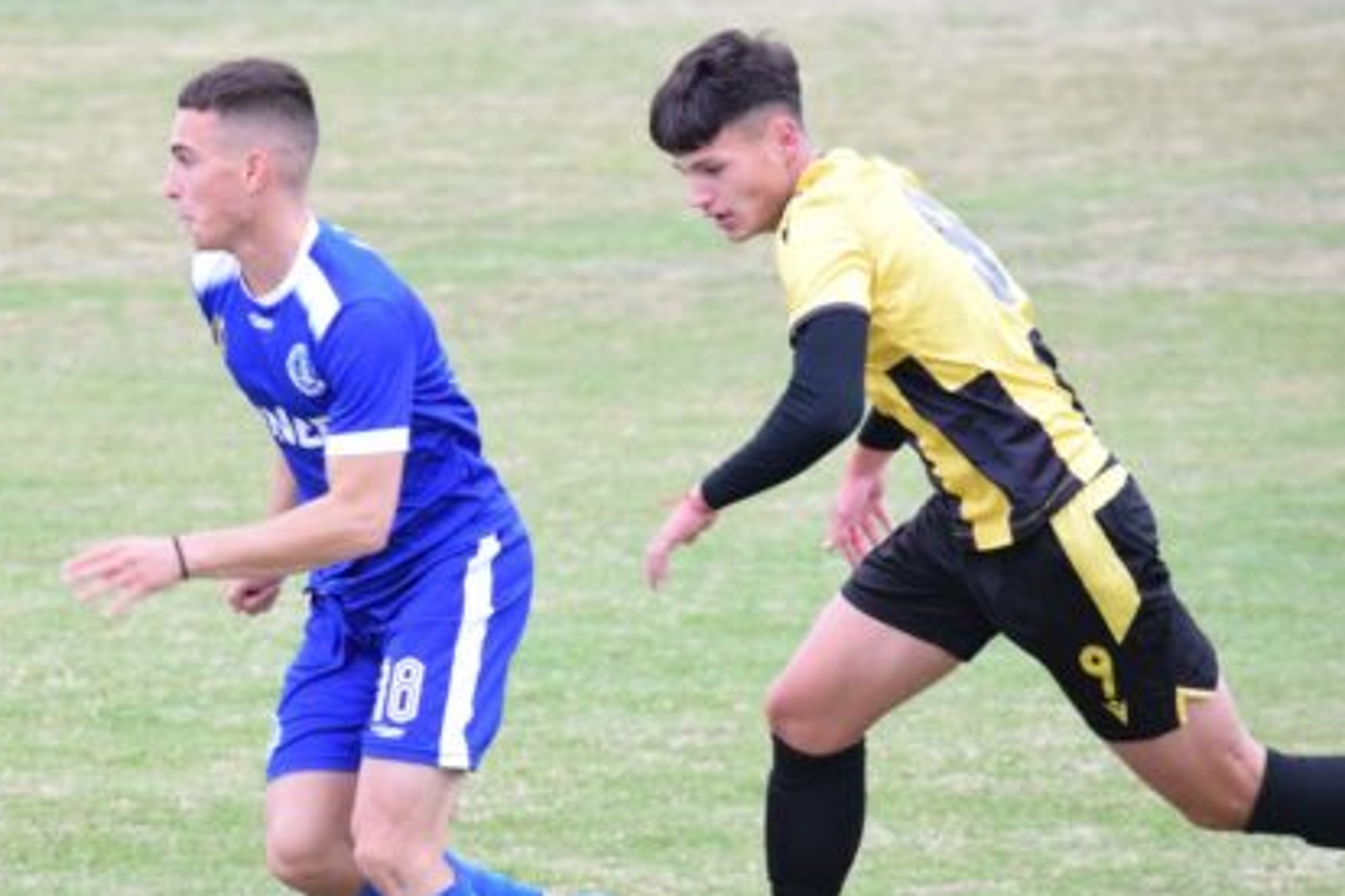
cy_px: 516
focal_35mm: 423
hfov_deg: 4.9
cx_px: 458
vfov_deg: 3.3
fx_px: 15794
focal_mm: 185
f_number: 5.6
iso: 3200
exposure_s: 1/640
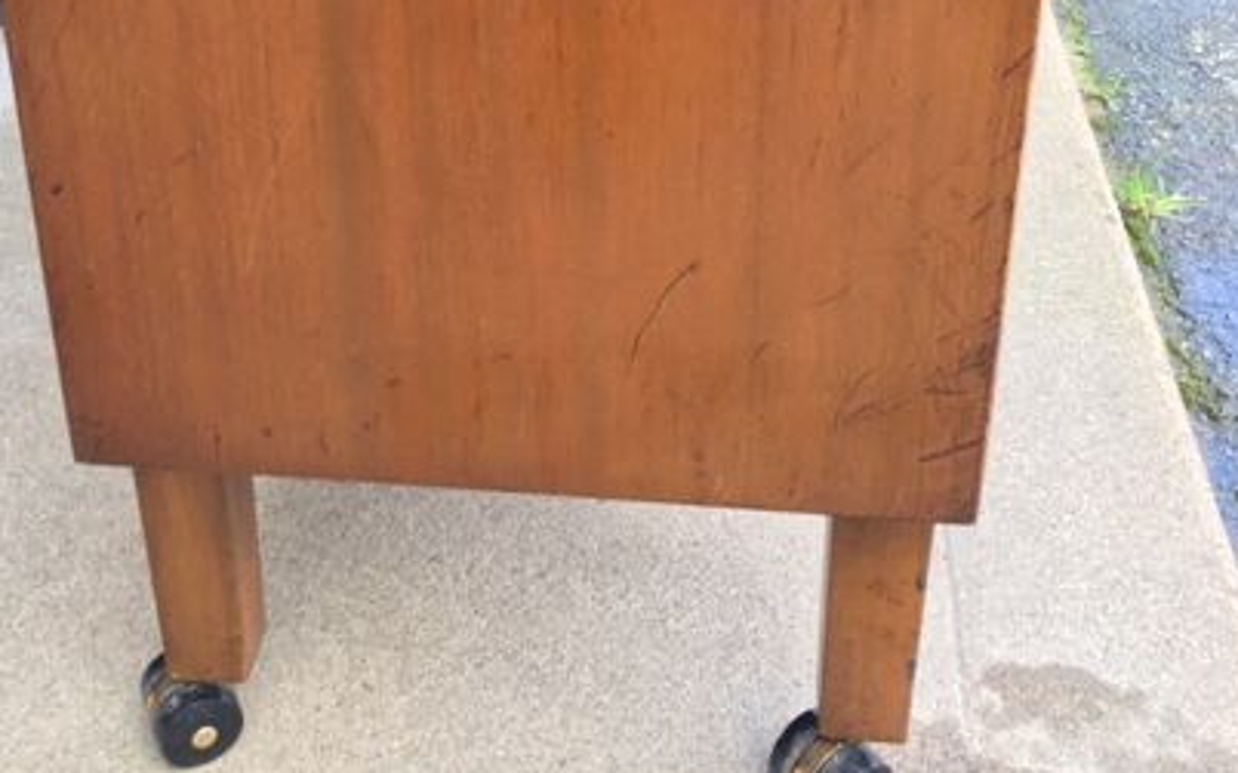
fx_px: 1653
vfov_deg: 25.2
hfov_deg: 40.9
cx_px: 517
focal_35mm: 49
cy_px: 18
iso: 25
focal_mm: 4.15
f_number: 2.2
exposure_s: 1/33
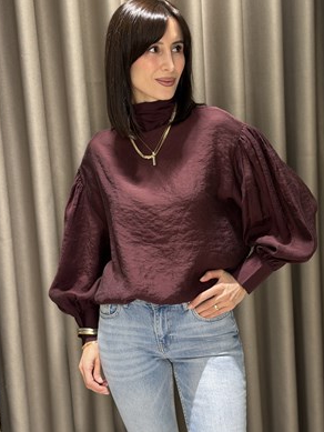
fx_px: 686
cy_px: 210
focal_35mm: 55
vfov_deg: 34.9
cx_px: 171
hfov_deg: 26.6
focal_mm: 6.76
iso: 125
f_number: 1.78
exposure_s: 1/60
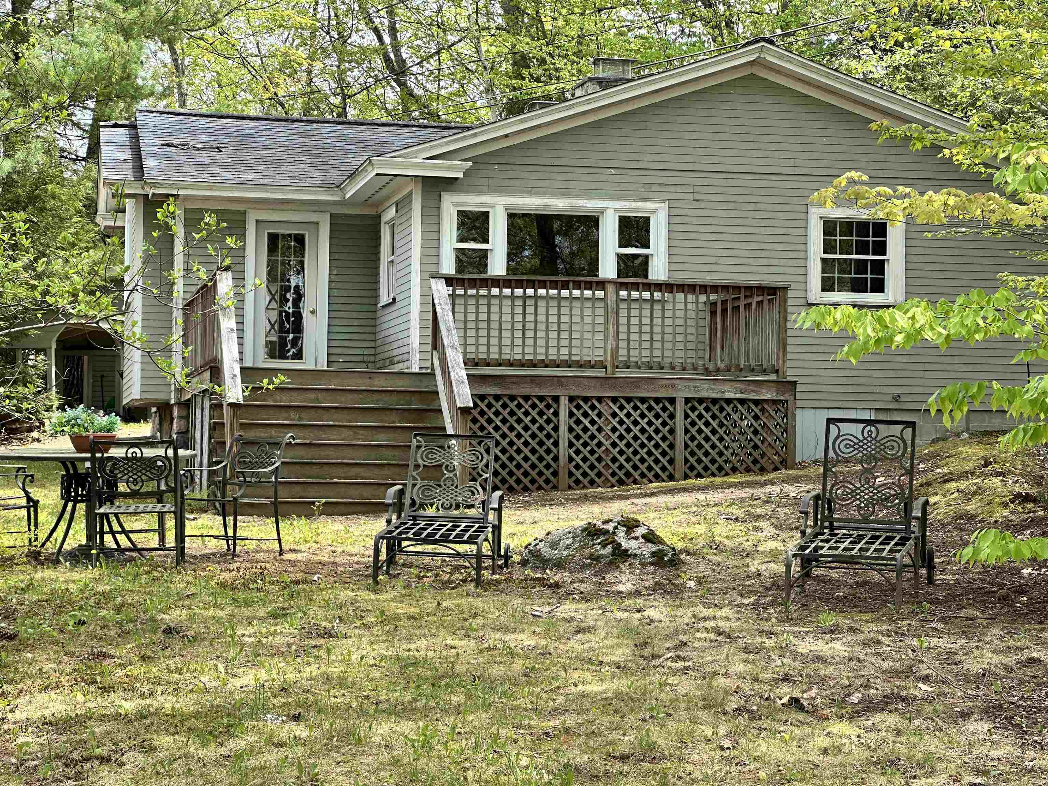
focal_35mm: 77
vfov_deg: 19.1
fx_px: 2331
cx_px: 524
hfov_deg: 25.3
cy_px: 393
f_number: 2.8
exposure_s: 1/163
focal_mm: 9
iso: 32
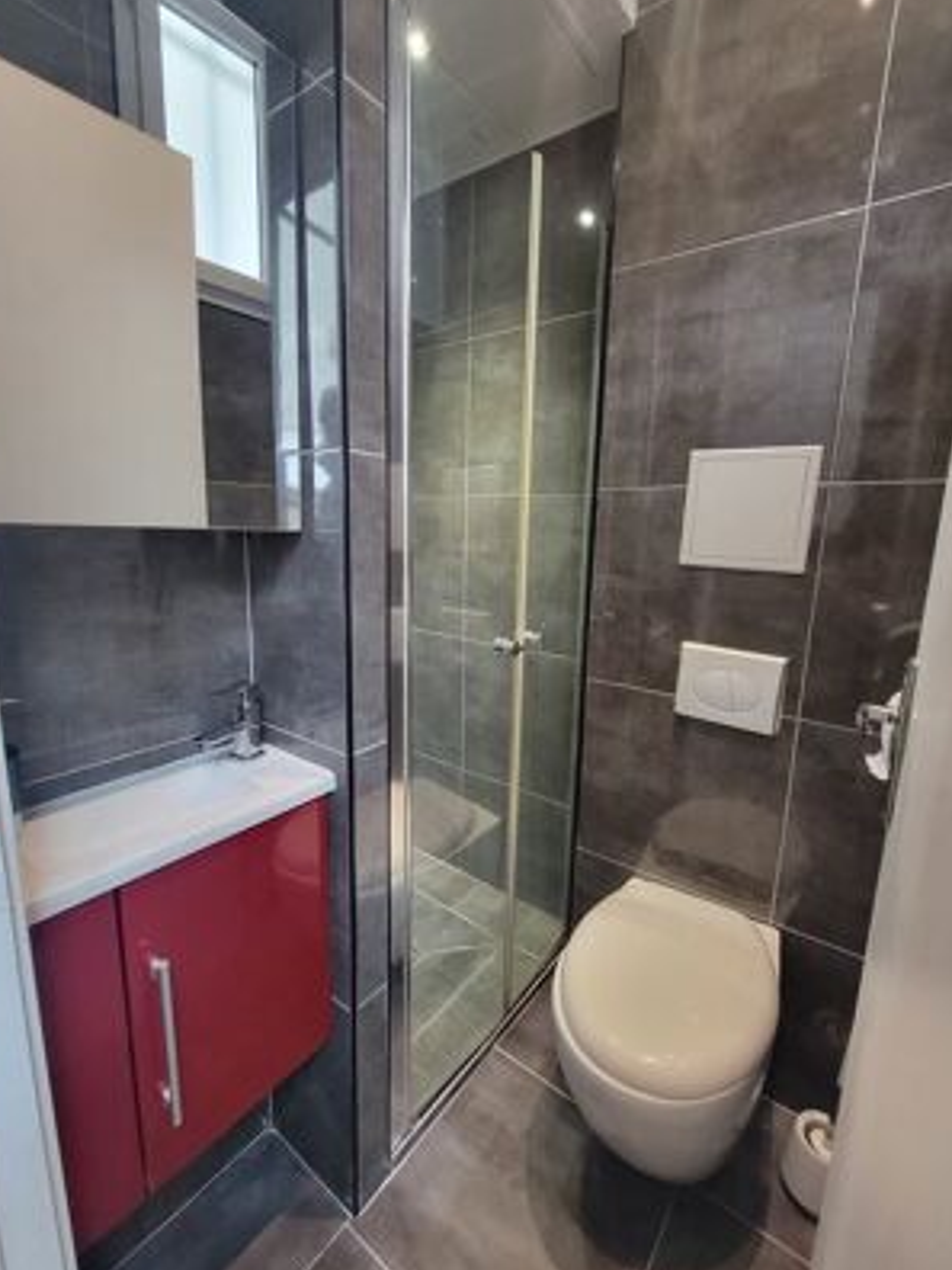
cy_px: 633
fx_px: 513
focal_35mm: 14
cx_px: 468
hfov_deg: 85.7
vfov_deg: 102.1
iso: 500
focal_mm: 2.2
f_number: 2.2
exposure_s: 1/33.3
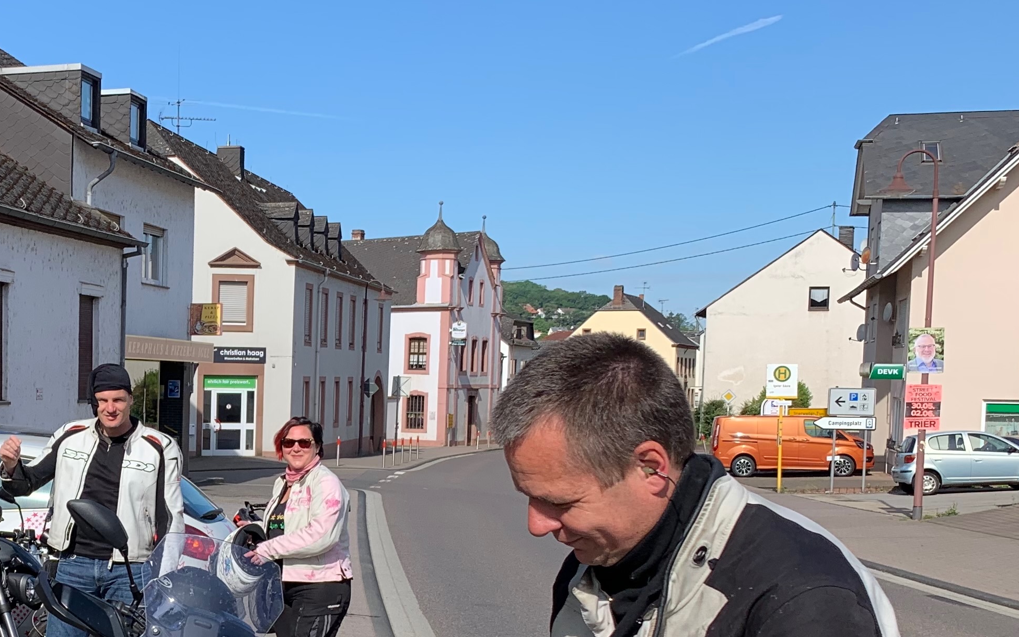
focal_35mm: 57
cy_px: 510
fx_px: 1583
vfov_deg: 22.4
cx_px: 94
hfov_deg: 33.7
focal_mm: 4.25
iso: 25
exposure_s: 1/1610
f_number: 1.8
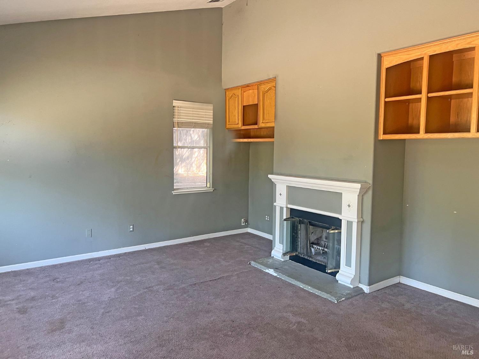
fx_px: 360
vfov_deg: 53.1
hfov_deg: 67.3
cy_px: 180
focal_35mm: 26
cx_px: 240
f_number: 1.5
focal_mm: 5.7
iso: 160
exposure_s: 1/60
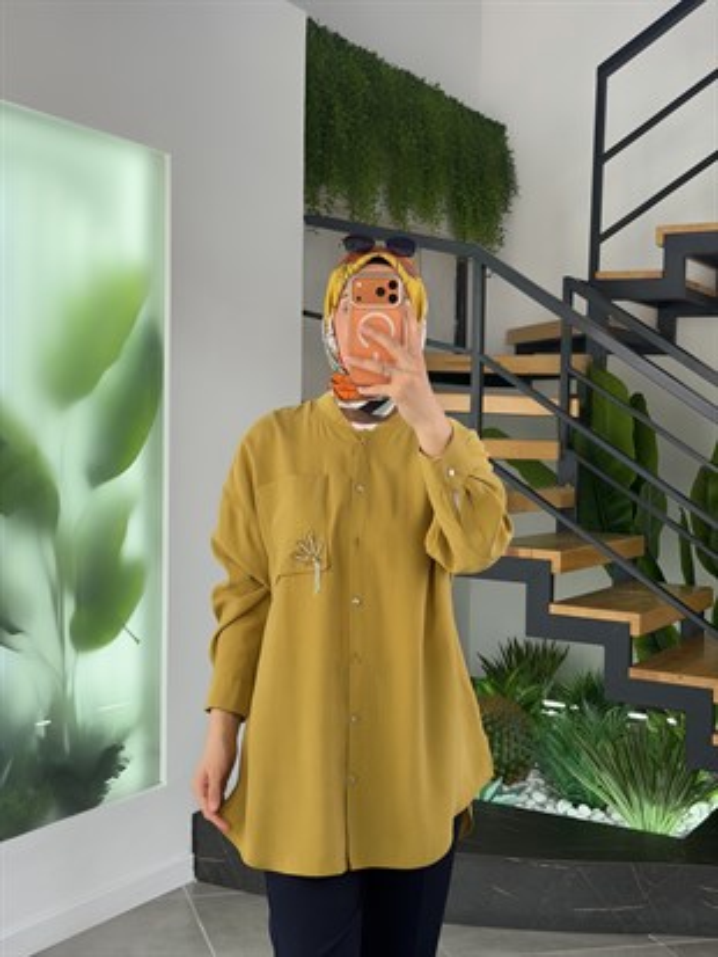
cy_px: 478
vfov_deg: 39.6
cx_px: 359
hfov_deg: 30.3
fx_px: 1327
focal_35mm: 48
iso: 64
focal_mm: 6.76
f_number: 1.78
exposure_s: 1/186
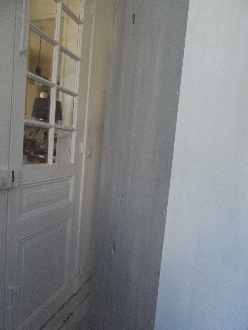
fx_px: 229
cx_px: 124
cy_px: 165
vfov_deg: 71.6
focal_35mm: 24
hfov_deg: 56.8
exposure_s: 1/400
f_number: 2.9
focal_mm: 4.3
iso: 800
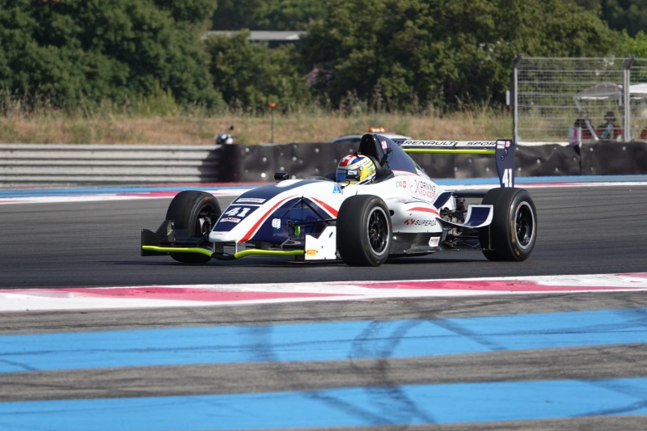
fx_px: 8229
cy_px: 216
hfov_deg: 4.5
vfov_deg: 3.0
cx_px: 324
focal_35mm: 458
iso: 100
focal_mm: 167.98
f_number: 4
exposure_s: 1/1000
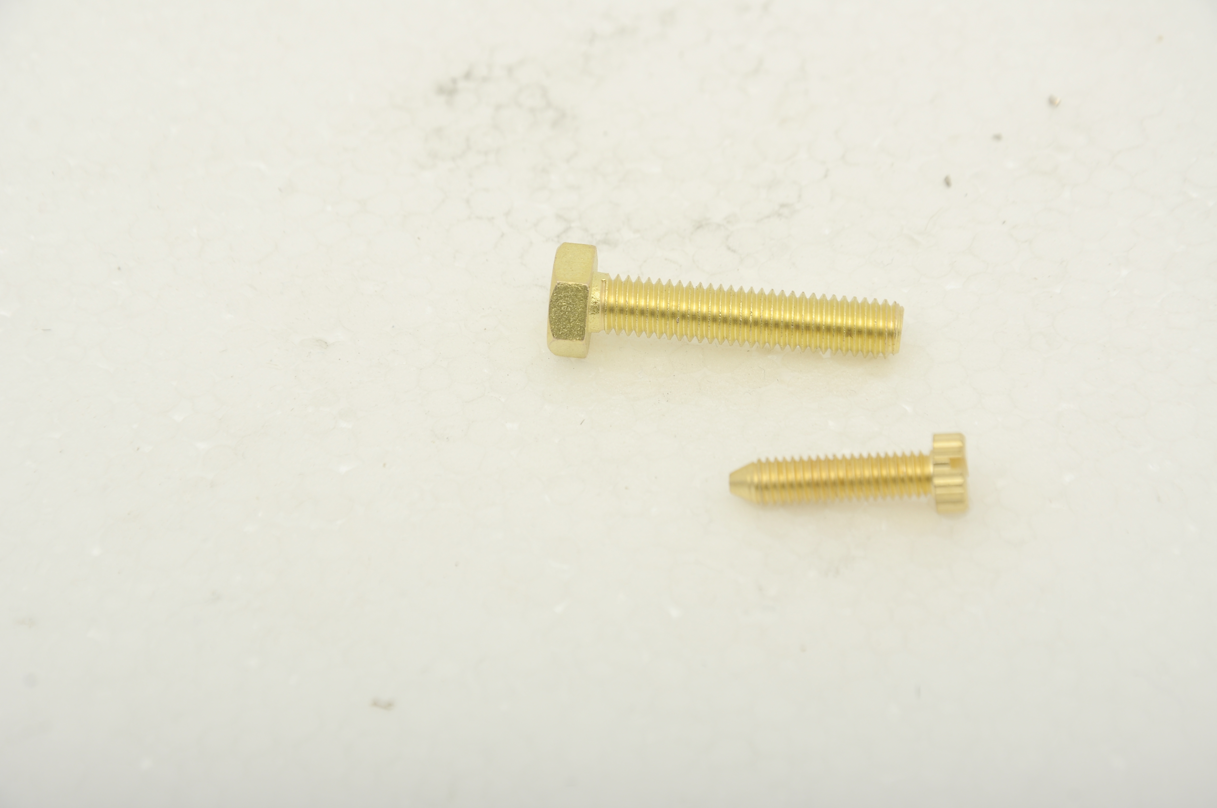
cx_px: 608
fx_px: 5318
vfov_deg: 8.7
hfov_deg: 13.1
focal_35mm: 158
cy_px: 404
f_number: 13
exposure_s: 1/160
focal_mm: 105
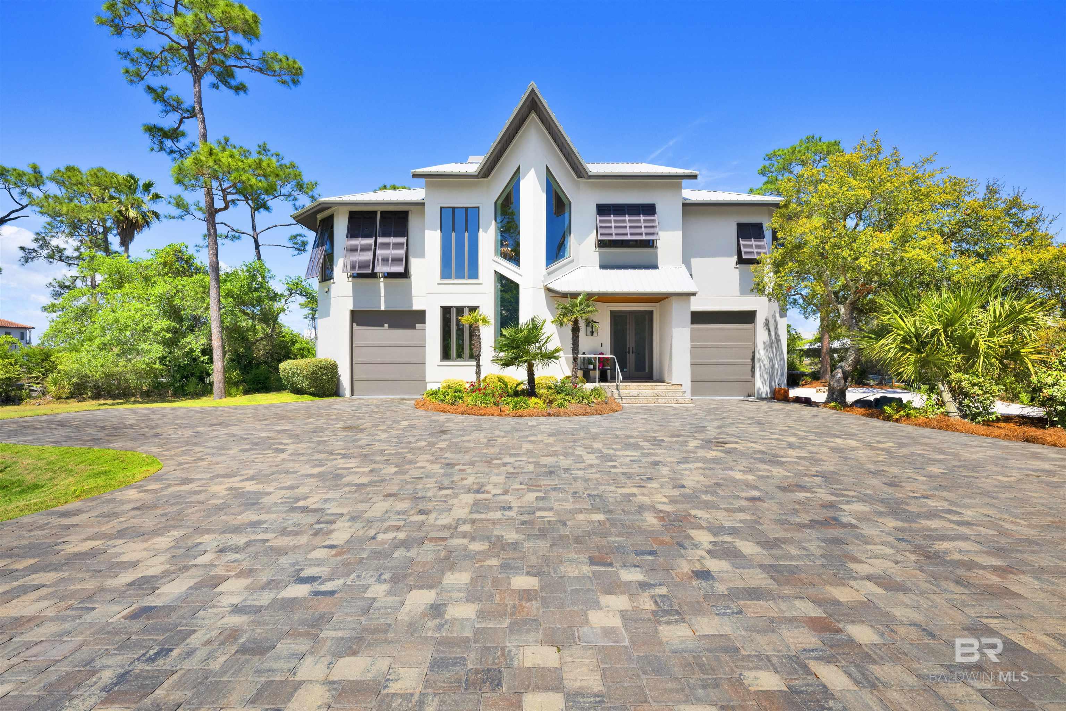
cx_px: 533
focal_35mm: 17
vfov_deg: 70.4
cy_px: 356
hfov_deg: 93.3
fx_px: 503
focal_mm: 17
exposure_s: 1/500
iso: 400
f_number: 11
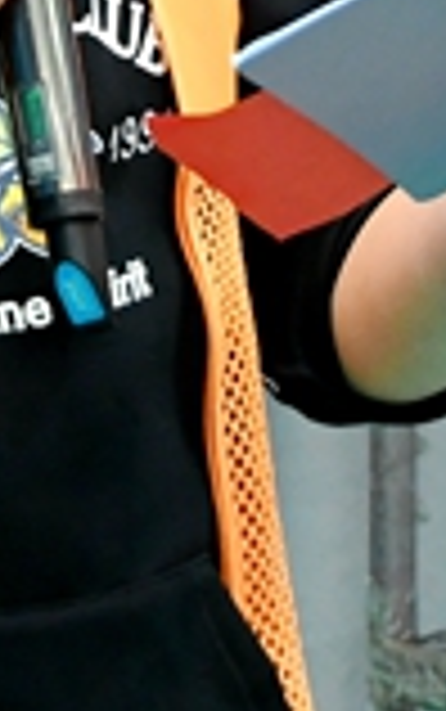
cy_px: -214
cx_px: -185
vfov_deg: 8.3
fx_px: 4814
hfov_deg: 5.3
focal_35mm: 248
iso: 2000
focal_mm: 32
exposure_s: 1/100
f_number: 5
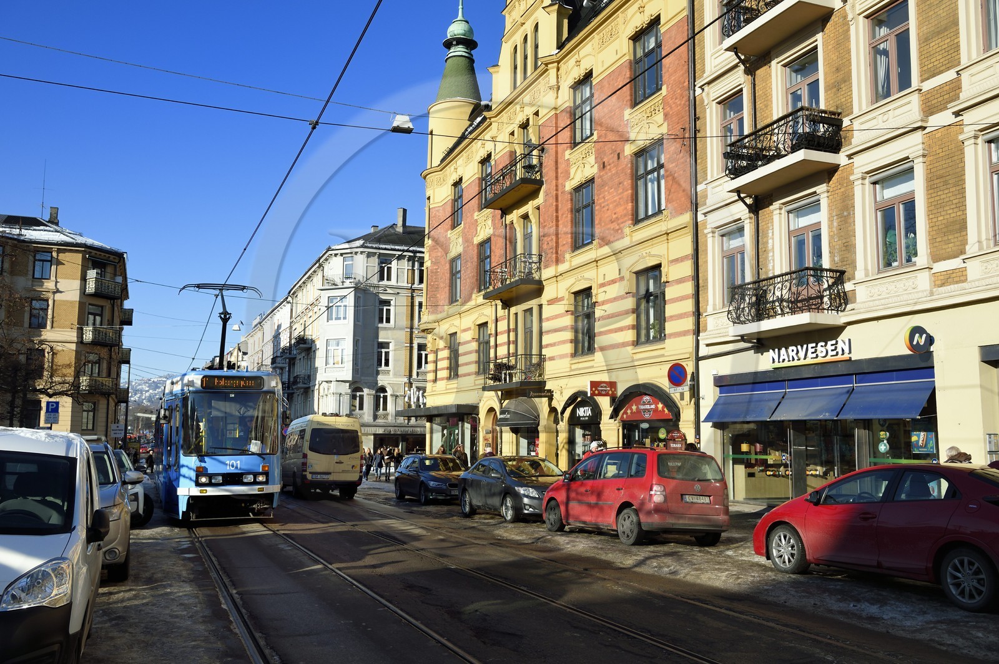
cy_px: 332
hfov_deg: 58.8
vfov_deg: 41.0
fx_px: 887
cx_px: 500
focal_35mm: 32
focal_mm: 32
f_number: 8
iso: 200
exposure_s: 1/500
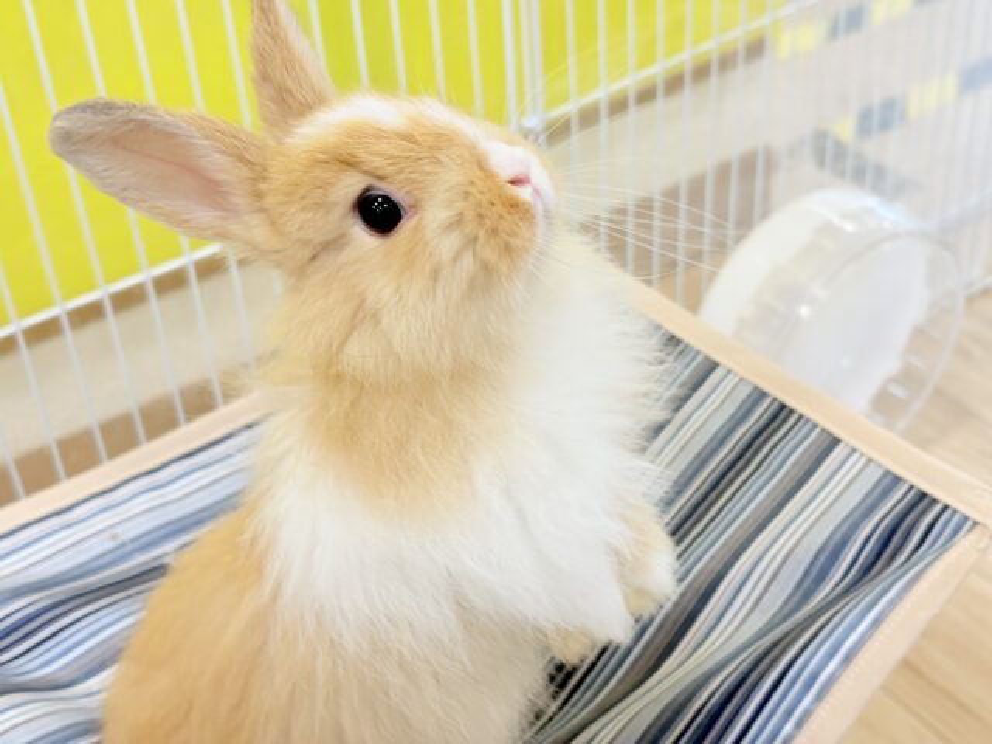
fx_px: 1490
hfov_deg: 36.8
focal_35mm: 52
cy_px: 372
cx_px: 496
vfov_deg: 28.0
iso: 64
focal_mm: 5.96
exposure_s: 1/50
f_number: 1.6
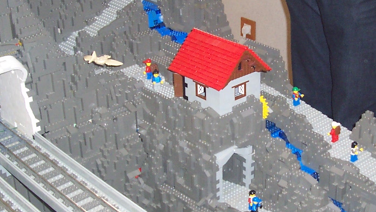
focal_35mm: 70
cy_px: 122
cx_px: 255
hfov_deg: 29.9
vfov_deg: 17.2
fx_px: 698
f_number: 2.8
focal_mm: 5.6
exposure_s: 1/60
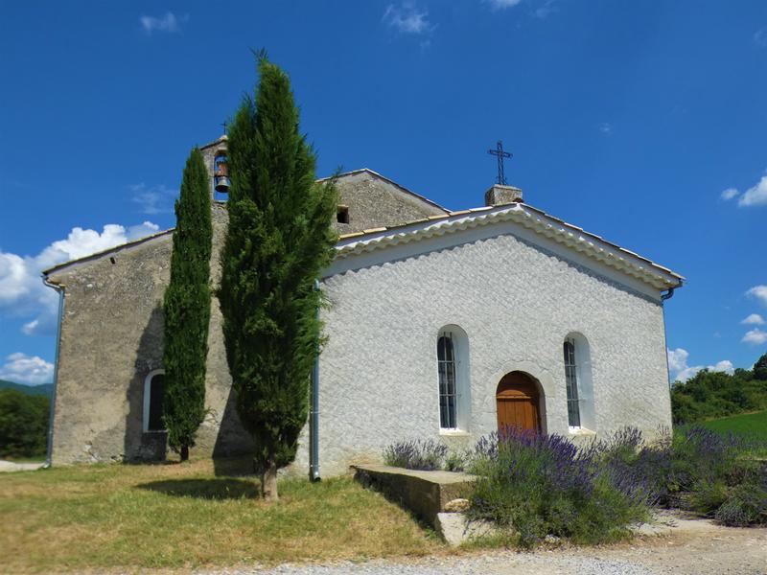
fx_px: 576
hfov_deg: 67.3
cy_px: 288
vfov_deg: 53.1
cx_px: 384
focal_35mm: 26
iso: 80
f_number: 3.1
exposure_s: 1/2000
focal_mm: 4.6
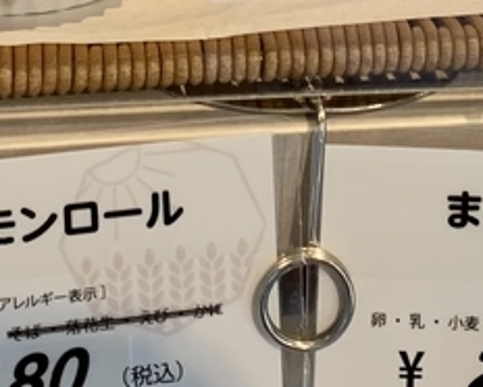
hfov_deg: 14.6
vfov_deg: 11.2
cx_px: 335
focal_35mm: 131
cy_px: -229
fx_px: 1874
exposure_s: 1/121
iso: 40
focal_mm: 4.25
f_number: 1.8
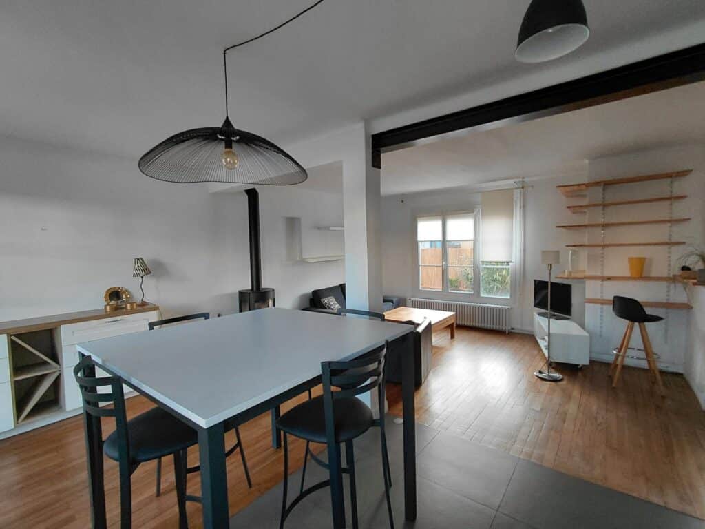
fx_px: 326
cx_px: 352
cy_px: 264
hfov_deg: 94.5
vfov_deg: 78.1
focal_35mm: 16
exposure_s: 1/60
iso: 80
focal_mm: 1.64
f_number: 2.2
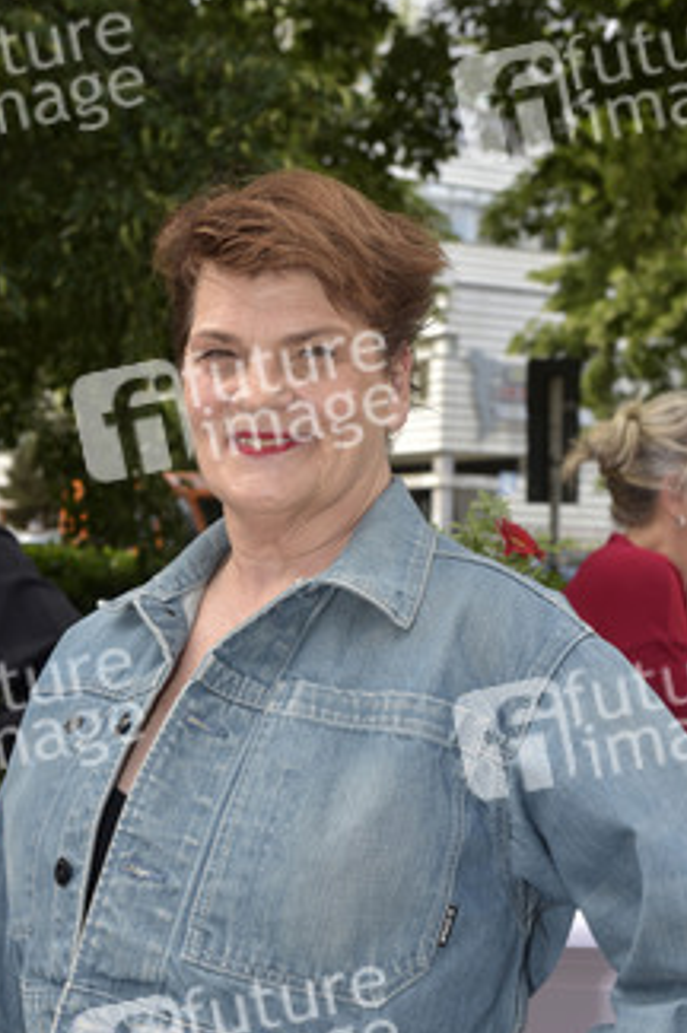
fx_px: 1836
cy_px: 566
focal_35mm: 64
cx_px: 328
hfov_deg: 21.2
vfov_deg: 31.4
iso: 400
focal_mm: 52
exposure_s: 1/250
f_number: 8
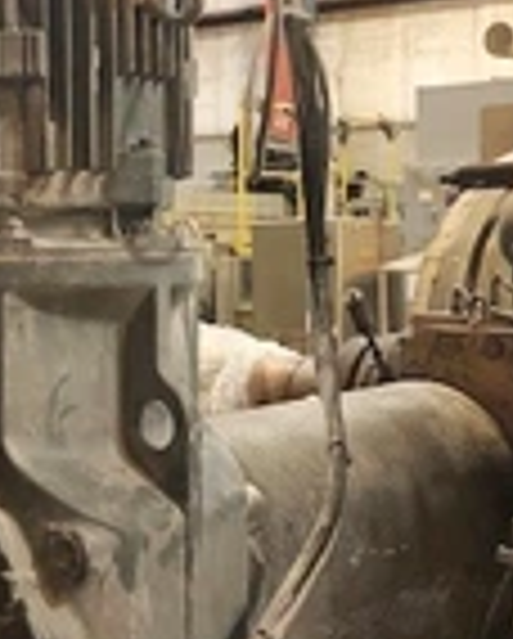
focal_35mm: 77
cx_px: 207
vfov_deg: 24.6
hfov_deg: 19.9
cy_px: 202
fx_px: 1458
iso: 100
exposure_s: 1/9
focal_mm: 4
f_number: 1.8
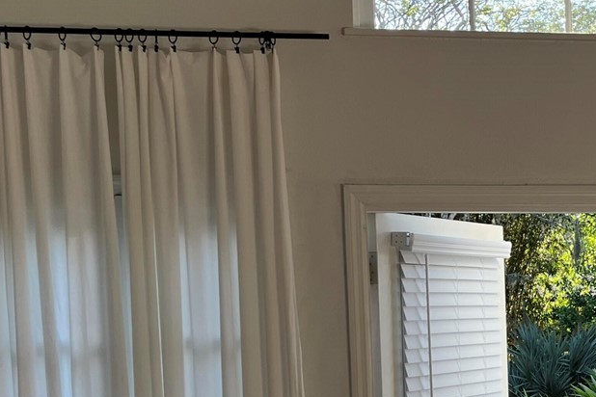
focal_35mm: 70
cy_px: 401
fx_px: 1159
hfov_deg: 27.3
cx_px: 584
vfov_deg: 18.9
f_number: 1.6
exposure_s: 1/331
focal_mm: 5.1
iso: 50
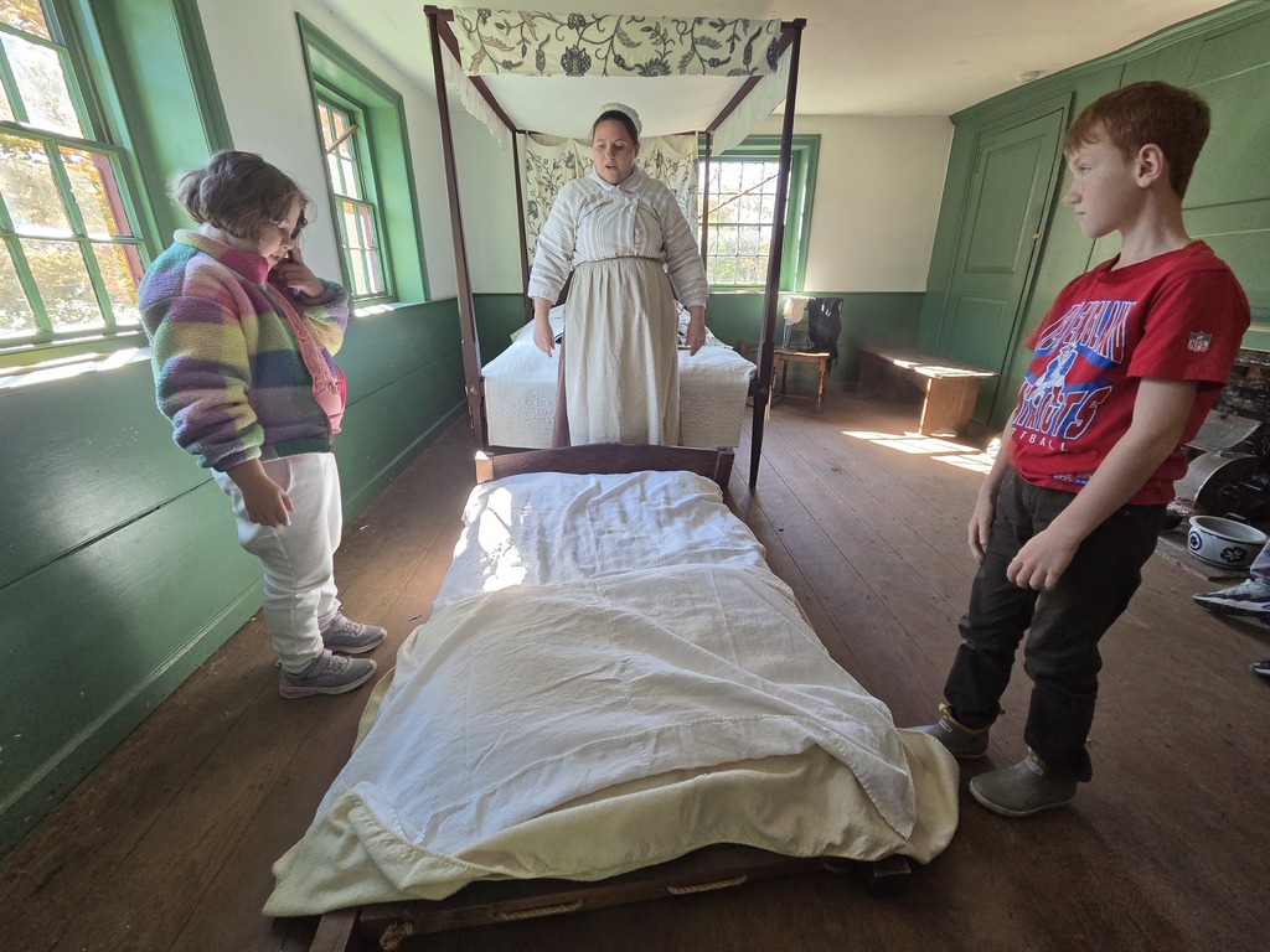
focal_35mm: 13
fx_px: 477
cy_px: 476
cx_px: 635
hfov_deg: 106.2
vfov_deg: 89.9
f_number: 2.2
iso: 250
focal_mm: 2.2
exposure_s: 1/120
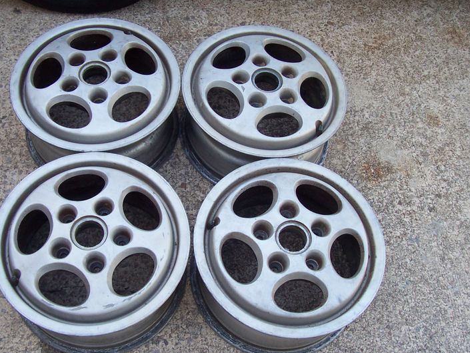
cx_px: 224
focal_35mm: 42
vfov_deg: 34.4
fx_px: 570
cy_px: 179
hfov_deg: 44.8
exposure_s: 1/180
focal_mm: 5.6
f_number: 2.8
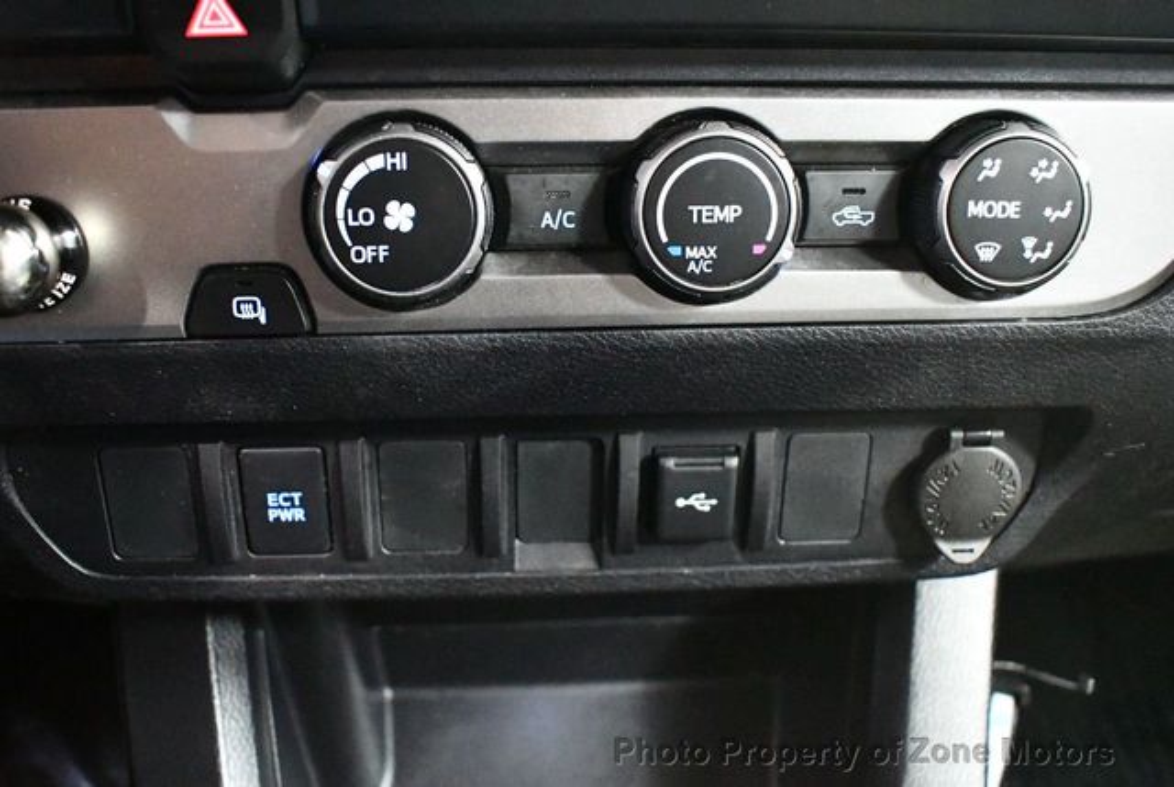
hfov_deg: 53.1
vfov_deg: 37.0
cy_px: 394
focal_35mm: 36
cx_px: 587
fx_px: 1176
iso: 12800
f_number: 3.5
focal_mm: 18
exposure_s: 1/50
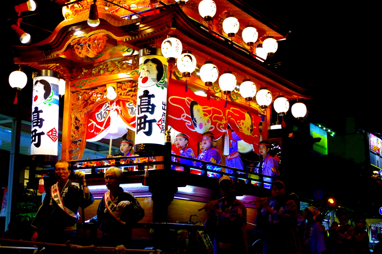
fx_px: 615
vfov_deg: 23.4
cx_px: 189
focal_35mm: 58
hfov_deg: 34.5
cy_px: 128
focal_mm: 37.5
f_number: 4.5
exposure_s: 1/80
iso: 1600
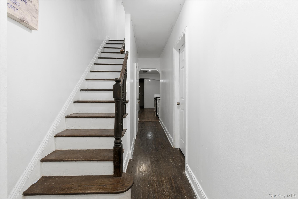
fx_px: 132
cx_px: 149
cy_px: 100
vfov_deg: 73.7
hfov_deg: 96.8
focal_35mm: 16
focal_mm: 16
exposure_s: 1/4
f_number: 9
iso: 250
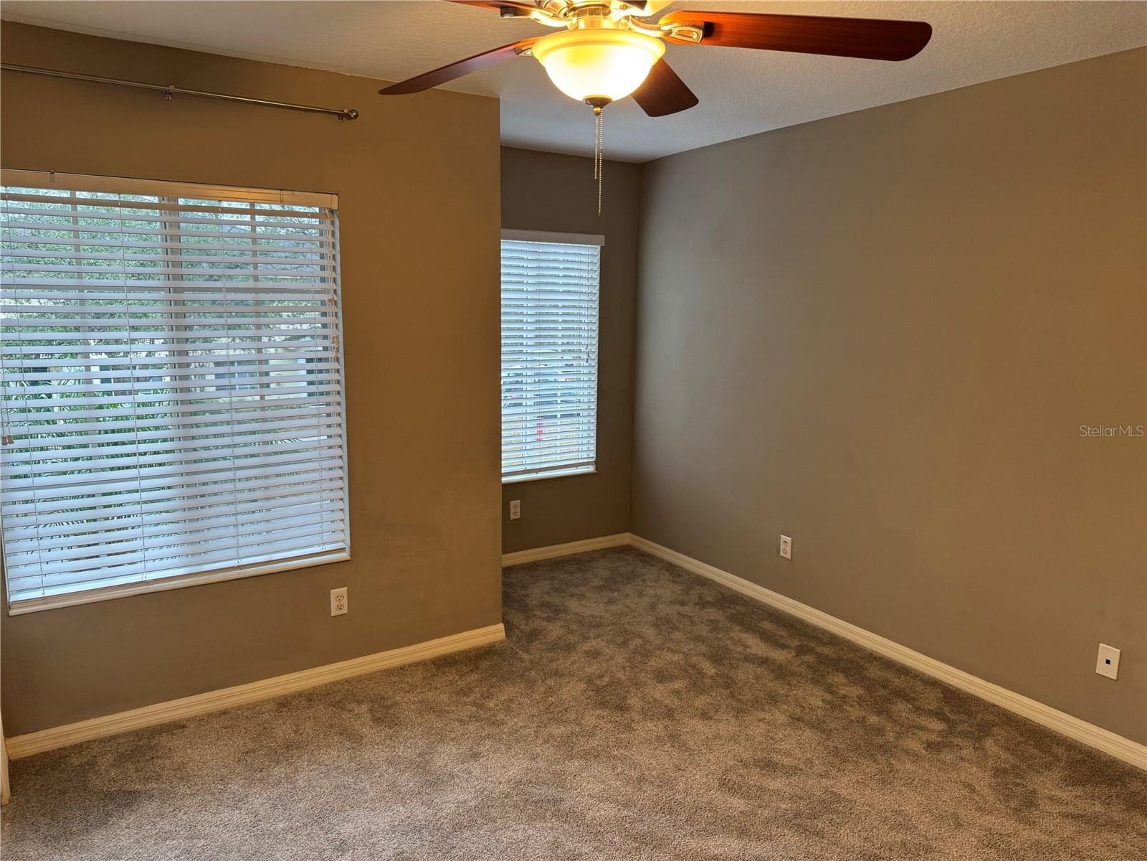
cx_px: 574
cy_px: 430
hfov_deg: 71.6
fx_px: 795
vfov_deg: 56.8
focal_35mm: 24
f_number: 1.78
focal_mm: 6.76
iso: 125
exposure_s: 1/60
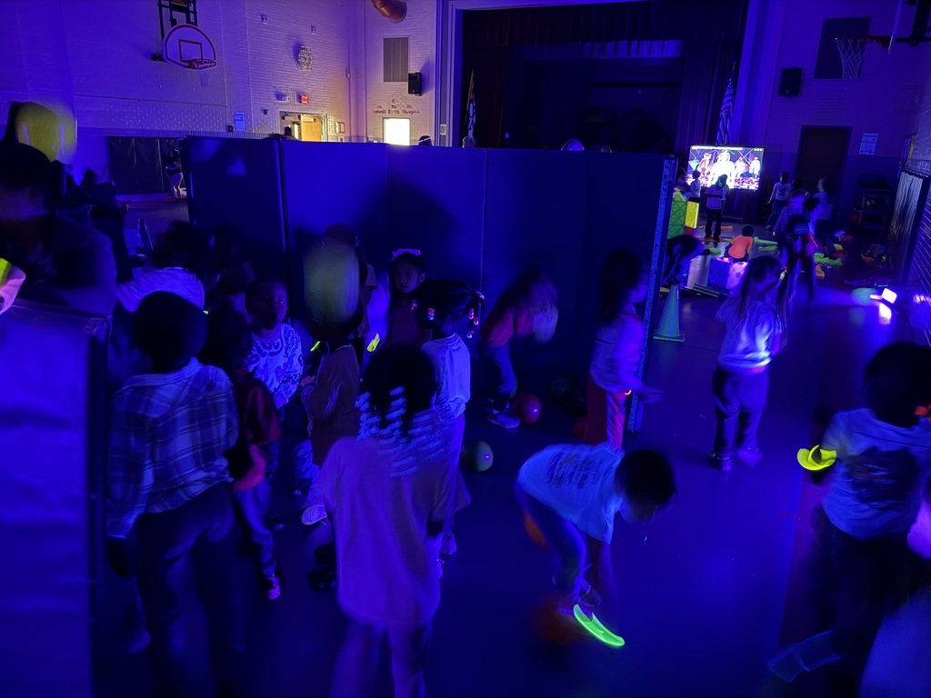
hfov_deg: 71.6
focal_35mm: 24
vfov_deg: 56.8
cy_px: 349
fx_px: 645
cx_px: 466
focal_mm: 6.76
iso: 2500
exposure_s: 1/9
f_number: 1.78
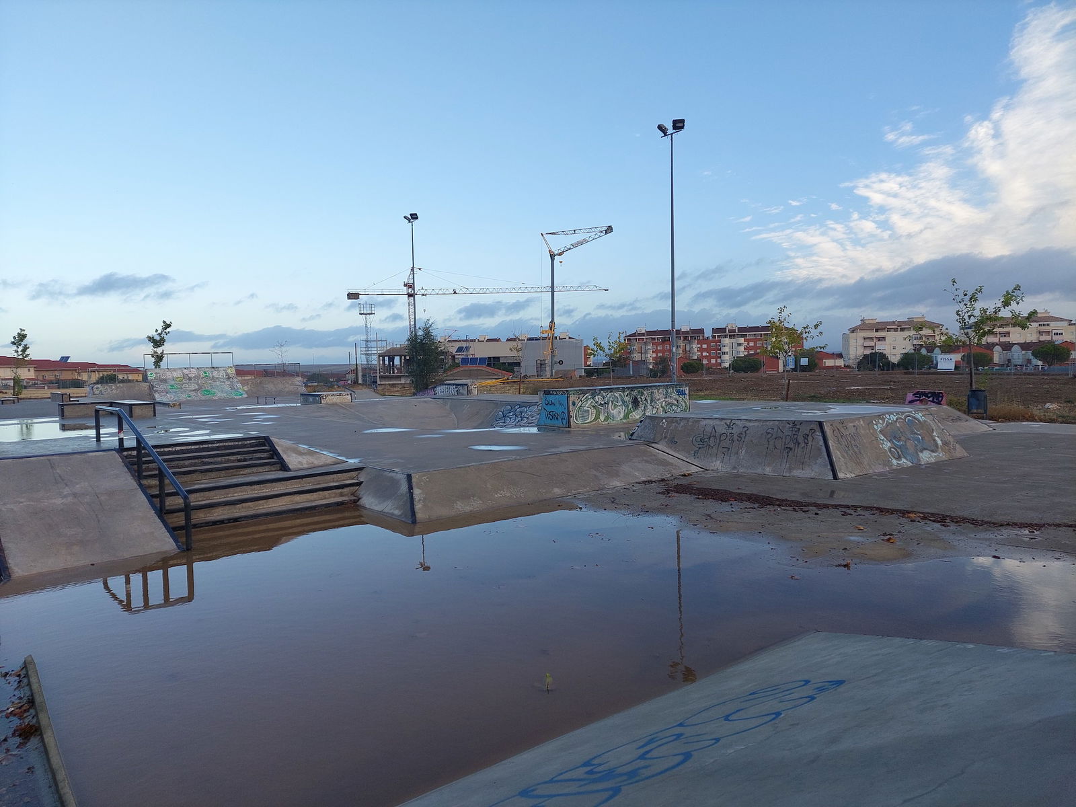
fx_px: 777
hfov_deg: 69.4
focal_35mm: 25
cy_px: 404
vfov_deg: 54.9
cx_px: 538
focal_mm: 5.23
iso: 40
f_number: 1.8
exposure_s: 1/284
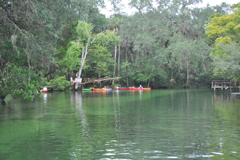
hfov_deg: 37.9
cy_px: 80
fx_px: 350
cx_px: 120
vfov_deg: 25.7
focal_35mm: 52
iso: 200
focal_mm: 35
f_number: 5.6
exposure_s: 1/125
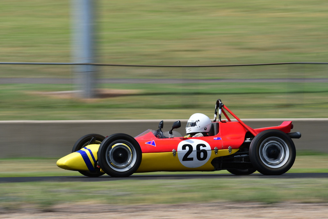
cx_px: 164
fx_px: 2461
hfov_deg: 7.6
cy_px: 110
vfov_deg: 5.1
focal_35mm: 270
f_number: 13
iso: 100
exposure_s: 1/125
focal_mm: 180
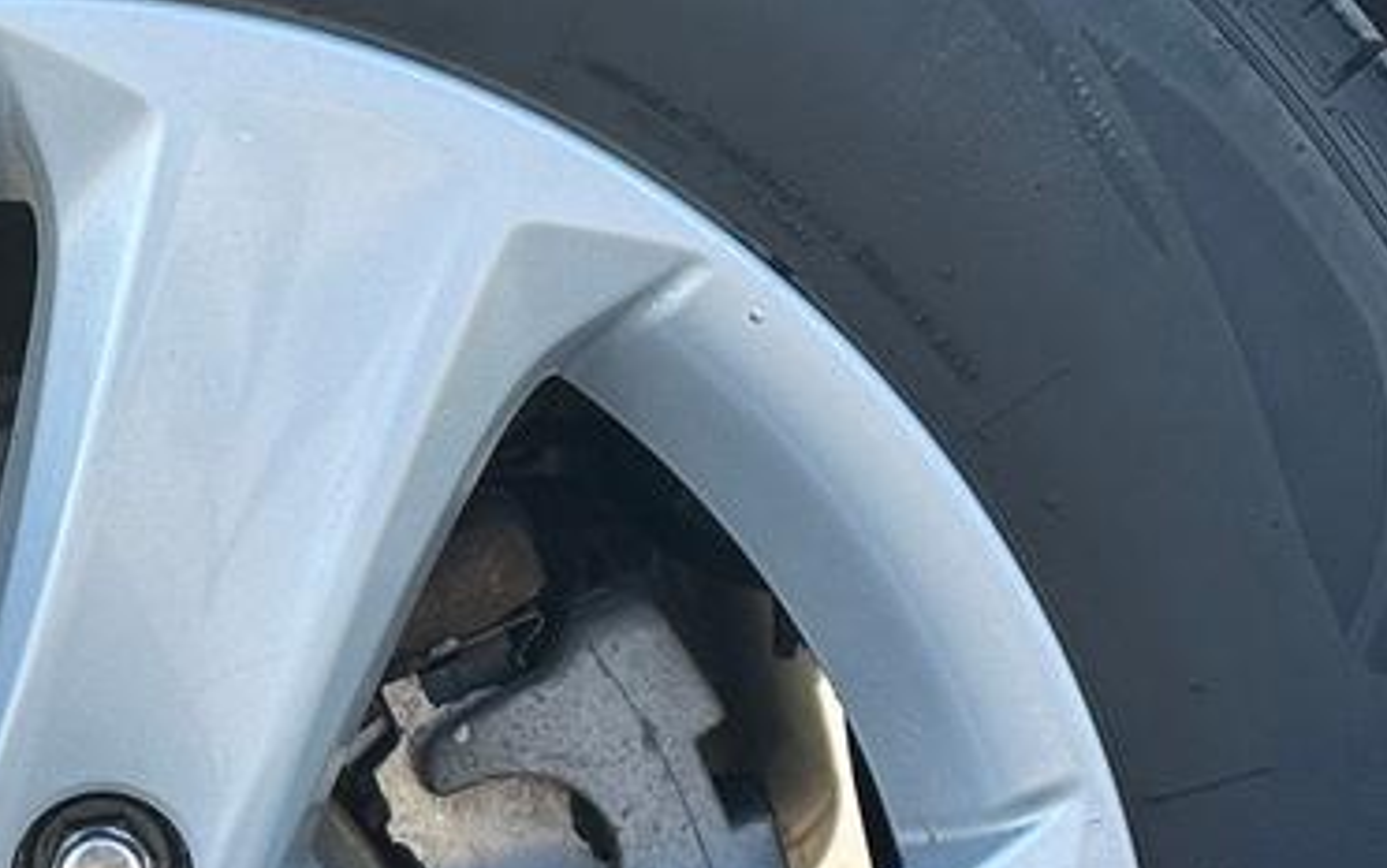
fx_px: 6619
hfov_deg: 11.9
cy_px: 1006
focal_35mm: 175
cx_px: 145
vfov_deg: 7.5
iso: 64
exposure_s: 1/926
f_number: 1.78
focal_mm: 6.76
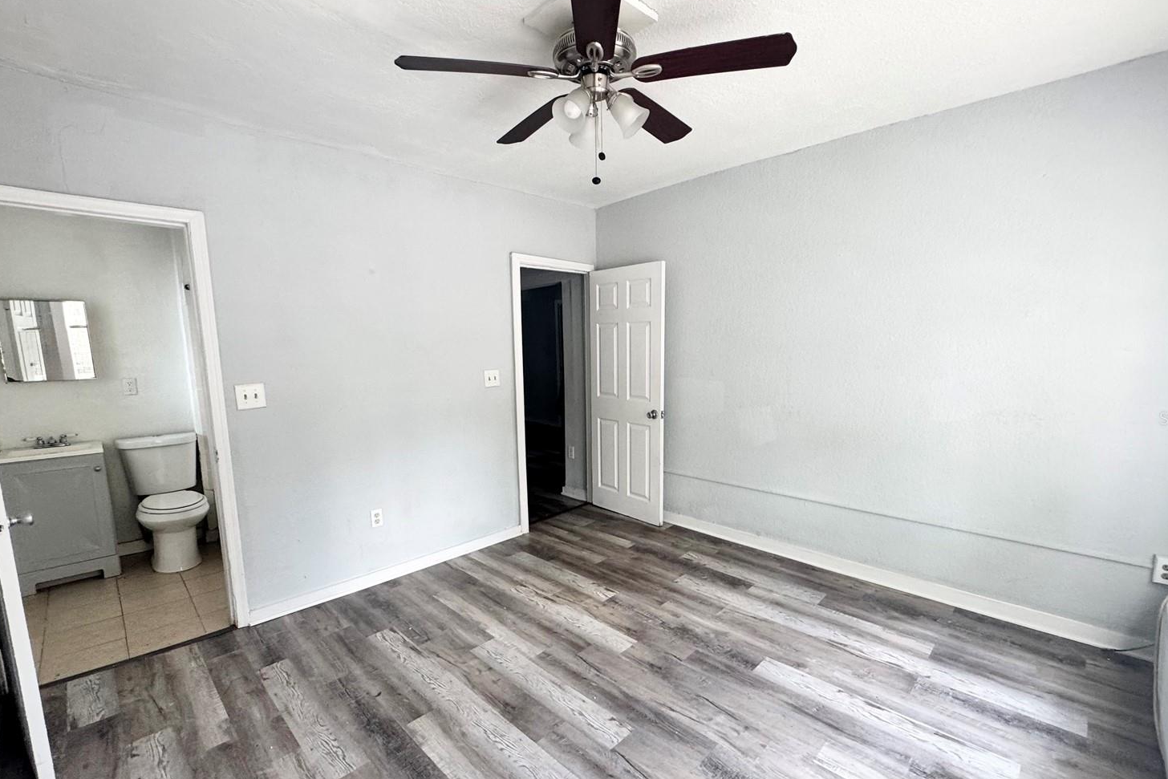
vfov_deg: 73.7
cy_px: 418
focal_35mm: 16
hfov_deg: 96.7
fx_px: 519
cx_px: 594
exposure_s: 1/99
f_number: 2.2
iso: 200
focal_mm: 2.22
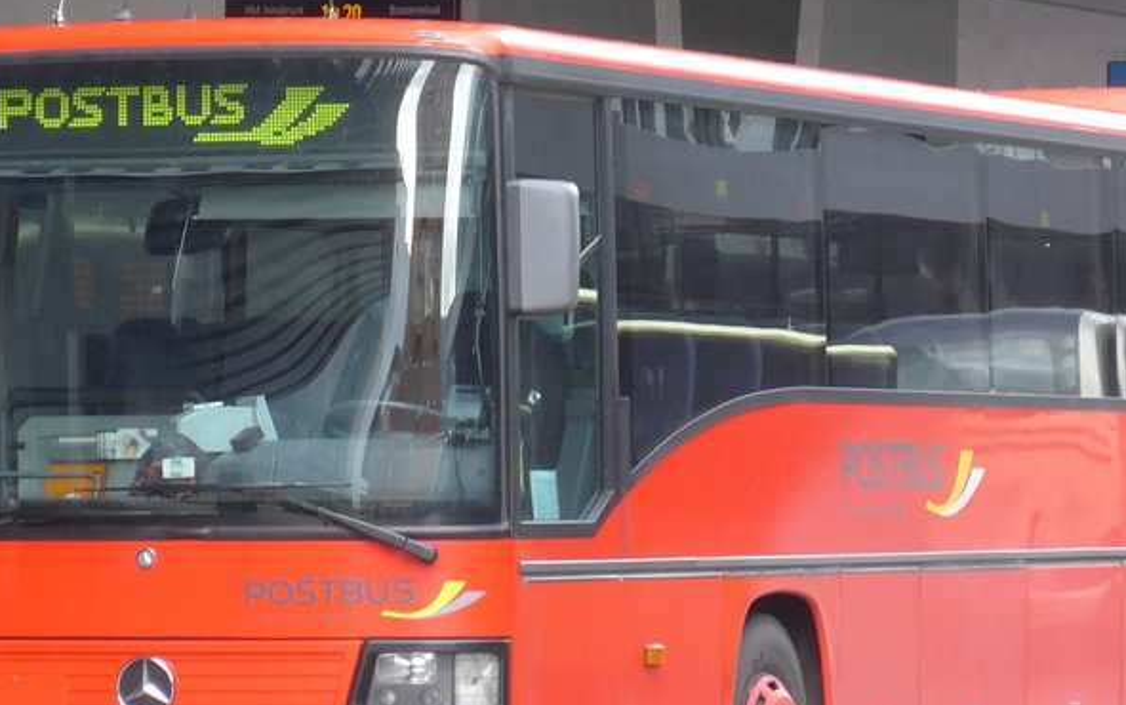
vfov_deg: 4.6
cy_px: 206
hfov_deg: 7.4
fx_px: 8719
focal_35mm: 284
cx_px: 699
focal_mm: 25.7
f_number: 5.3
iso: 320
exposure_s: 1/100
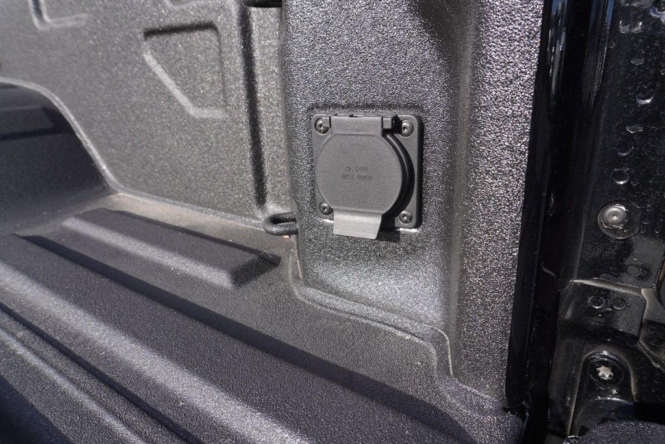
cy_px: 222
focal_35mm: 24
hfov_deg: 73.7
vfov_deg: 53.2
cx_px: 332
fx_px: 444
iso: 100
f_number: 6.3
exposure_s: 1/100
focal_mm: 16
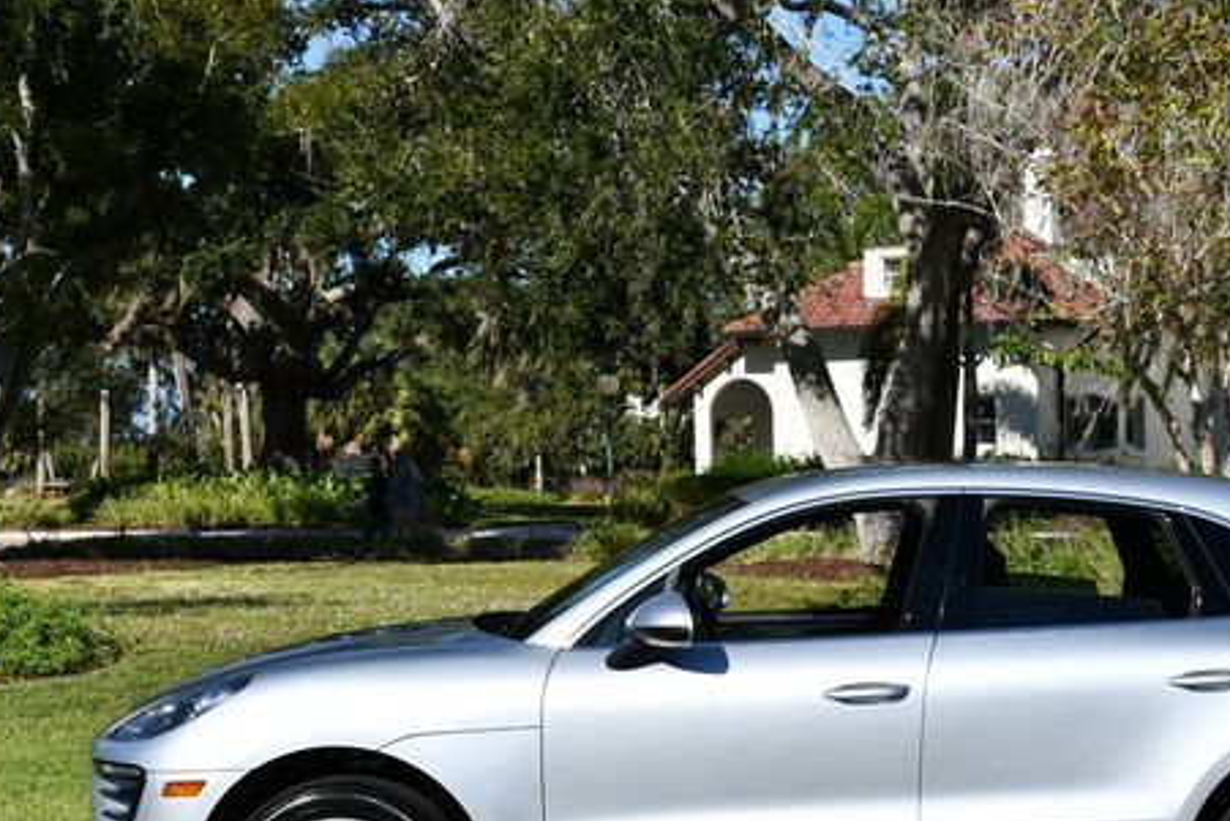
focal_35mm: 71
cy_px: 537
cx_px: 835
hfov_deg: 28.2
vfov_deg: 19.2
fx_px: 2426
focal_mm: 25
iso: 100
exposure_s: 1/320
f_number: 9
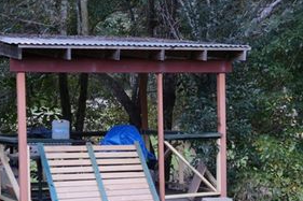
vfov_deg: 15.5
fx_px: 739
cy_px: 145
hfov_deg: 23.2
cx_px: 142
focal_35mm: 88
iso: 800
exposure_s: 1/160
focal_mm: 35
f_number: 4.5
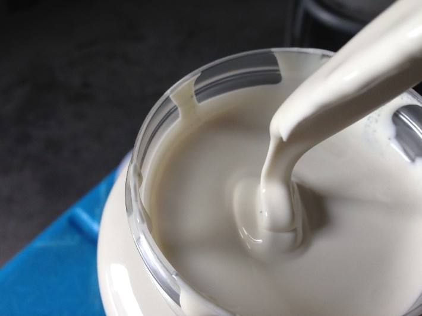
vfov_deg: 42.9
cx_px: 211
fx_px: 402
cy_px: 158
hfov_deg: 55.4
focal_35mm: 33
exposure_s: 1/120
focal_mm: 4.12
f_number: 2.4
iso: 64
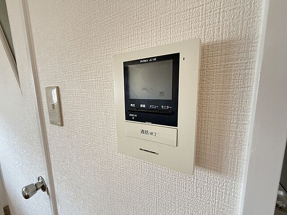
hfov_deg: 102.1
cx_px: 144
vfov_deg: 85.7
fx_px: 116
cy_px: 108
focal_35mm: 14
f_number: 2.2
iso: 500
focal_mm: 2.22
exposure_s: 1/60
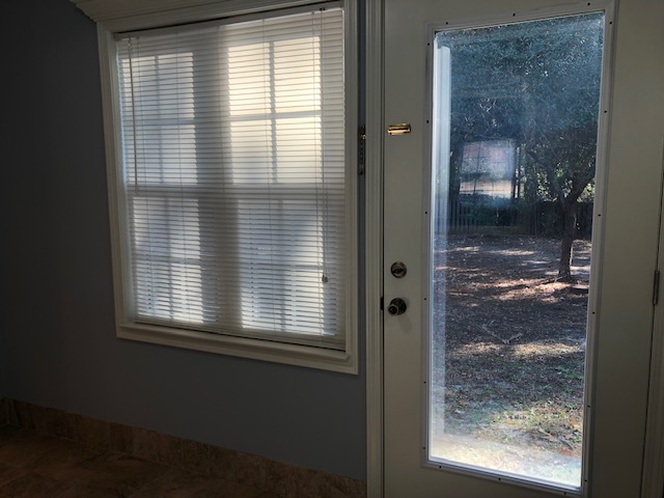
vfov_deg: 49.7
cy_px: 249
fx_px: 537
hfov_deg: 63.4
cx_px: 332
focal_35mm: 28
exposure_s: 1/120
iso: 50
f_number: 1.8
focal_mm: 3.99
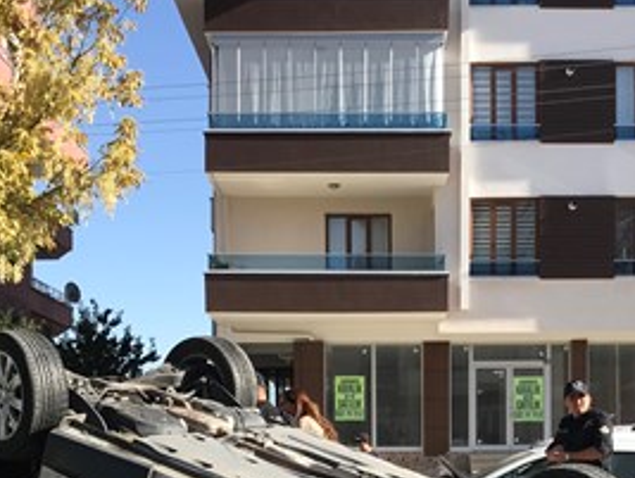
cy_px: 452
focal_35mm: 67
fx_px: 1231
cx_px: 354
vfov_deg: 21.4
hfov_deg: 28.9
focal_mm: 3.99
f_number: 1.8
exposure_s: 1/1368
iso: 20
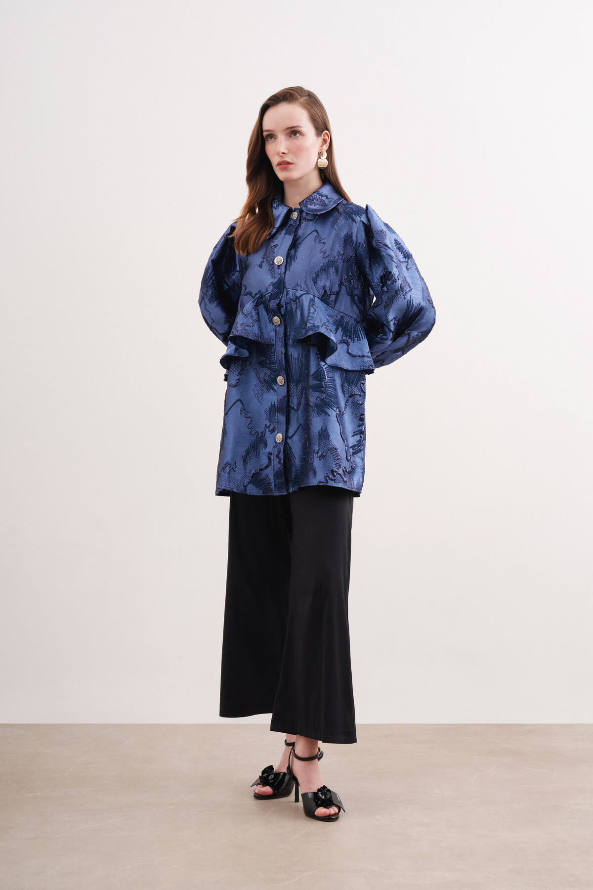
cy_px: 445
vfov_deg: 33.4
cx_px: 296
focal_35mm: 60
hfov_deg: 22.6
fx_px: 1482
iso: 400
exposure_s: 1/160
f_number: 11
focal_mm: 60
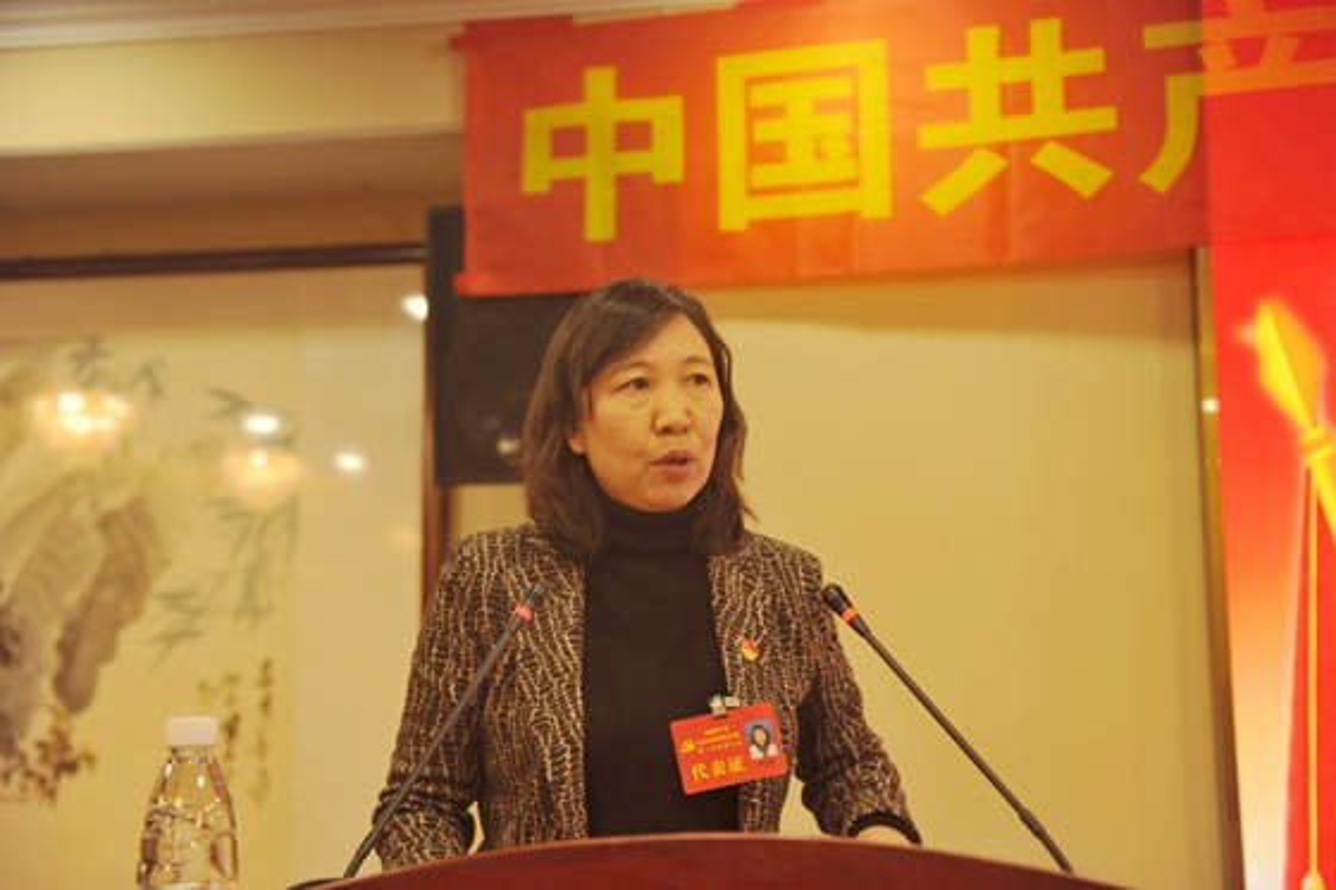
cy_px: 445
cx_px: 668
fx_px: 1781
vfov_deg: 28.1
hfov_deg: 41.1
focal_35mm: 48
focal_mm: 48
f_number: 3.2
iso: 200
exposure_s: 1/40
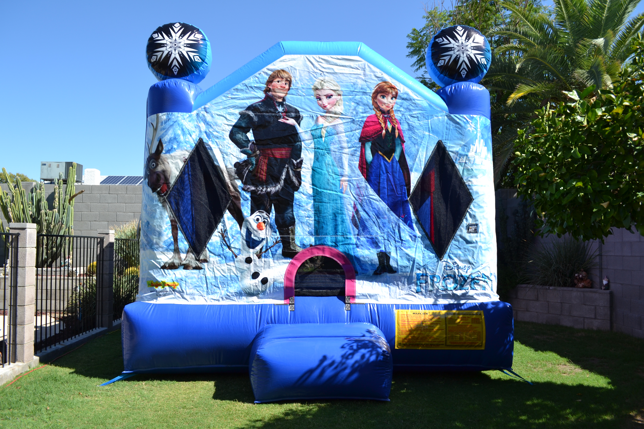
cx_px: 322
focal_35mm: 27
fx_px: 483
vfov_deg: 47.9
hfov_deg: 67.4
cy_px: 214
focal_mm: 18
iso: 100
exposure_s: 1/250
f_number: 8
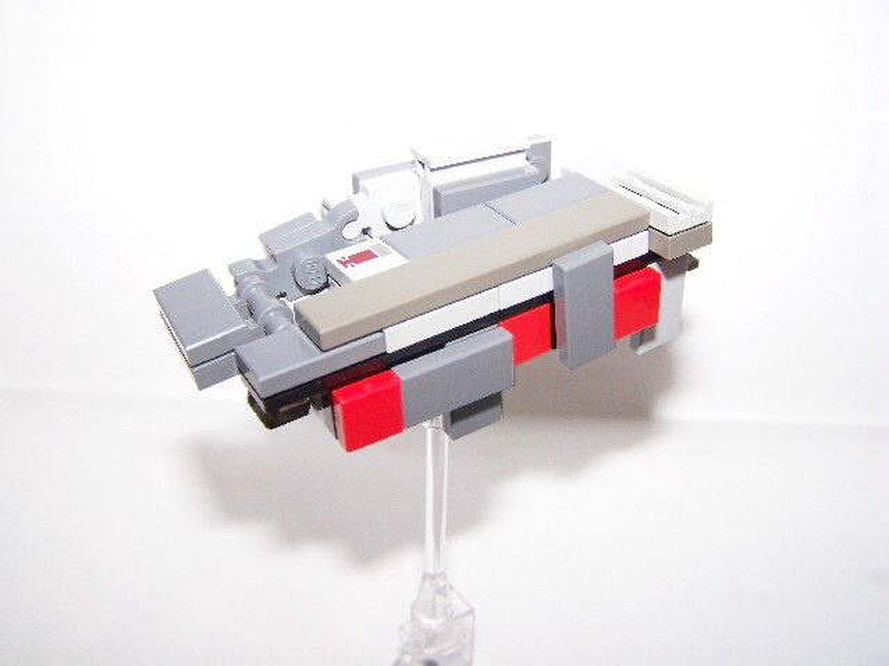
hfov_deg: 49.0
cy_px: 333
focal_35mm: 38
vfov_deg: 37.7
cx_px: 444
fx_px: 976
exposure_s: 1/60
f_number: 2.8
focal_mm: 6.3
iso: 80
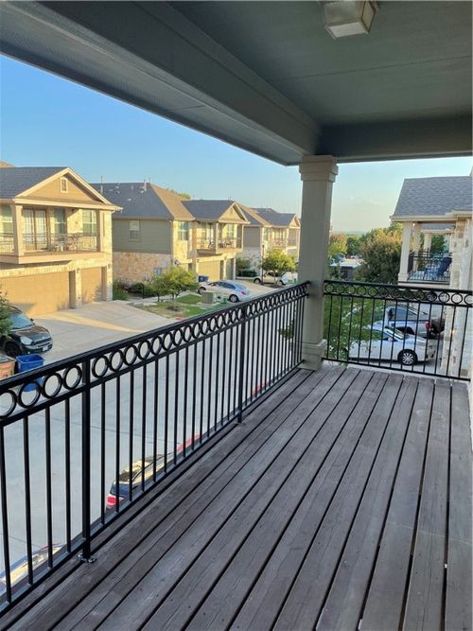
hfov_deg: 53.0
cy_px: 316
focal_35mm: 26
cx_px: 236
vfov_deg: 67.3
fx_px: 474
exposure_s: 1/619
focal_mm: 4.2
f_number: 1.6
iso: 32
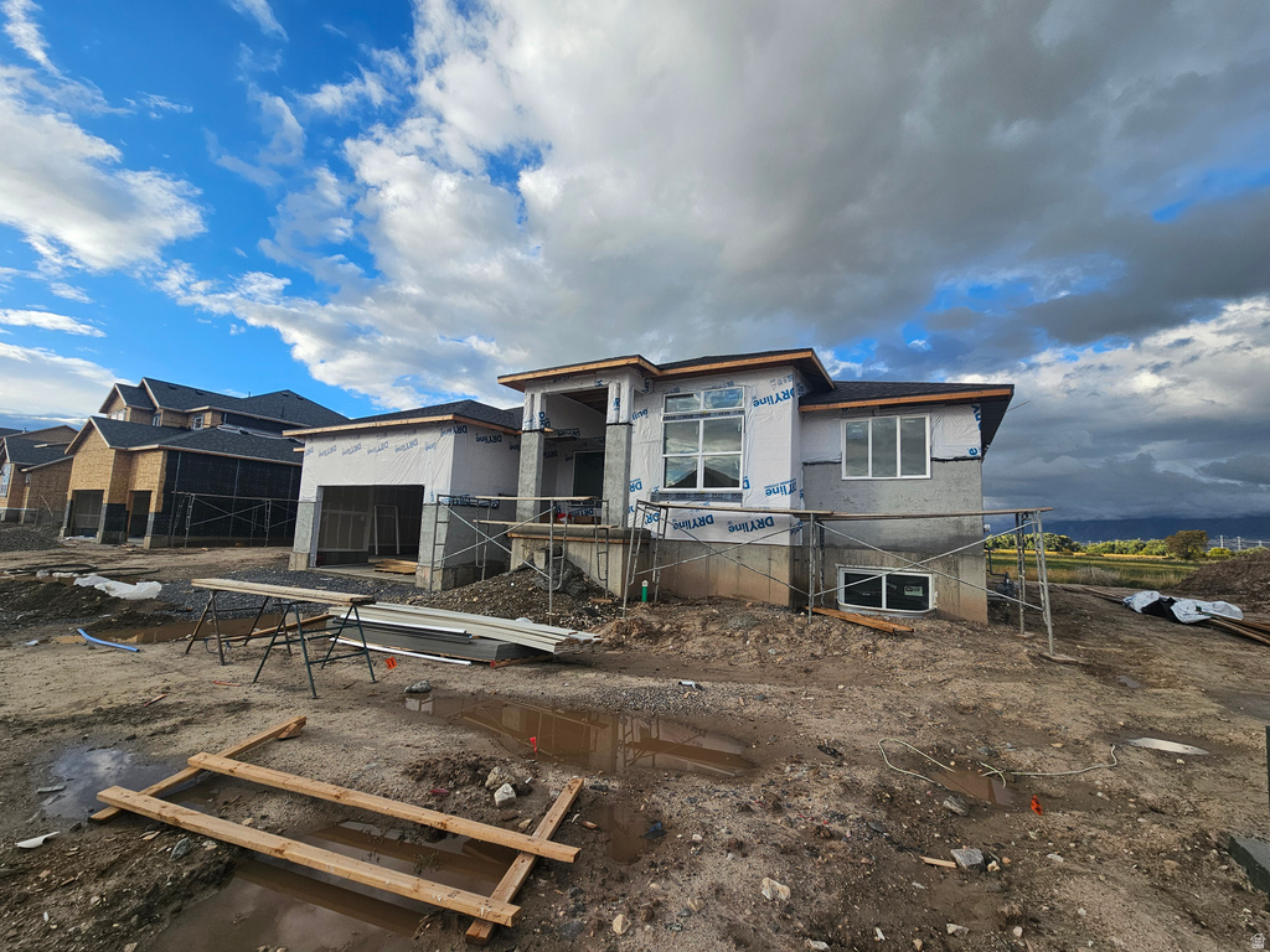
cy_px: 476
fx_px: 477
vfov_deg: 89.9
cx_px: 635
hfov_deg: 106.2
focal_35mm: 13
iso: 50
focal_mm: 2.2
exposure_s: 1/1529
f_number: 2.2
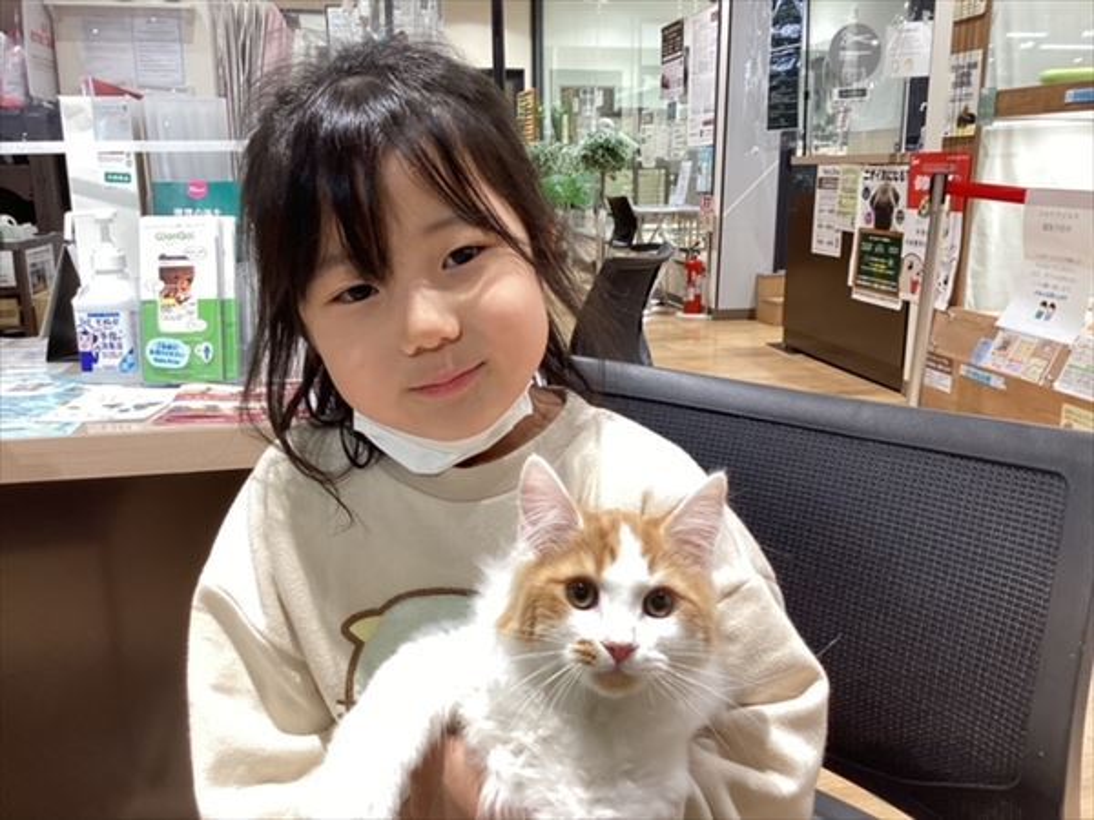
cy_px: 410
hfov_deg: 58.4
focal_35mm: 31
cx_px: 547
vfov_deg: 45.4
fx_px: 980
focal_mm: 3.3
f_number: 2.4
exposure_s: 1/50
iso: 125
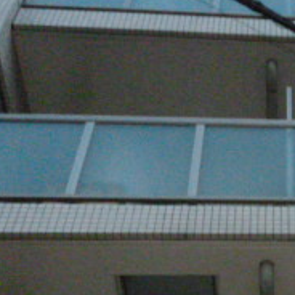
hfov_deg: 17.8
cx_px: 457
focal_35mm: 86
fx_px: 829
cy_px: 298
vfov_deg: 19.6
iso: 1000
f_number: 3.1
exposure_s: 1/60
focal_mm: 5
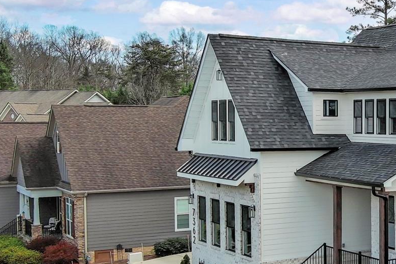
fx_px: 836
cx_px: 411
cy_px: 161
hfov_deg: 25.1
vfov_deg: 17.9
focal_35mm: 76
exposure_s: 1/1100
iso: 100
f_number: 2.8
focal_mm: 10.57
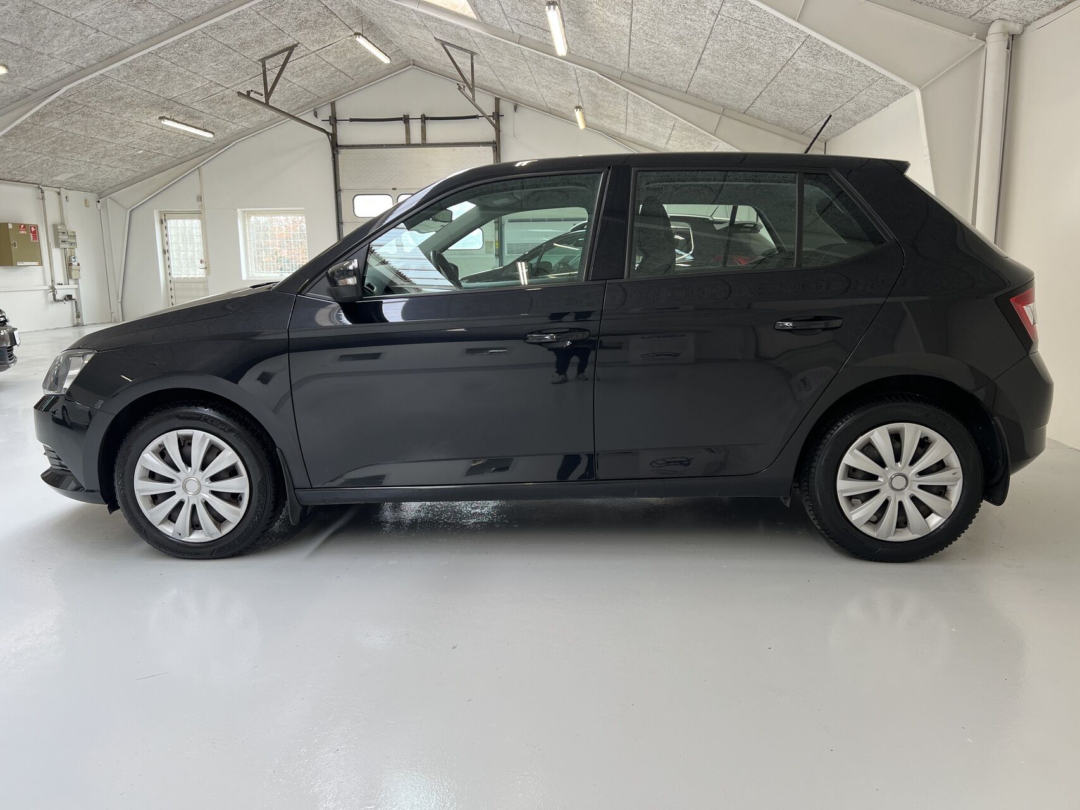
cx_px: 540
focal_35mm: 26
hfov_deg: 67.3
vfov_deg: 53.1
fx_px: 811
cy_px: 405
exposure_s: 1/100
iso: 50
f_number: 1.5
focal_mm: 5.7
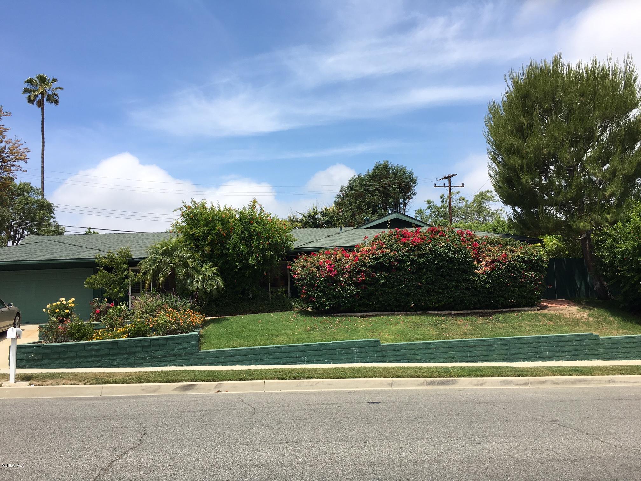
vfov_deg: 48.2
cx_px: 320
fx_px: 537
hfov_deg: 61.7
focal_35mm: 29
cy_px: 240
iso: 25
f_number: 2.2
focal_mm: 4.15
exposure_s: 1/1832
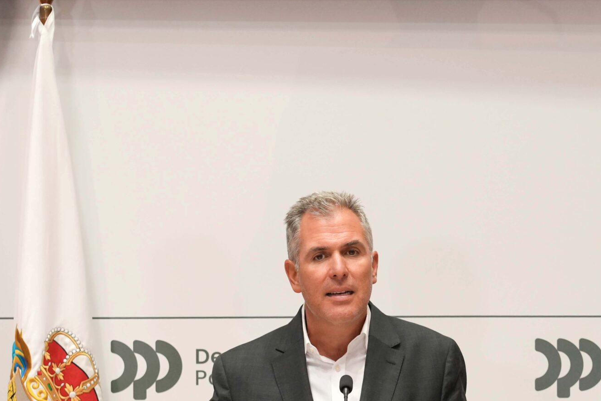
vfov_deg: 6.9
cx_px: 305
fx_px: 3339
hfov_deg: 10.3
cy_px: 298
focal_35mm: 200
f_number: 5.6
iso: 2000
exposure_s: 1/160
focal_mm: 103
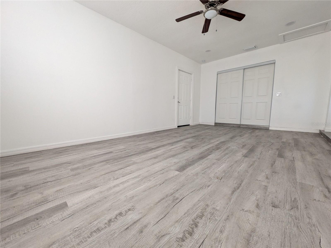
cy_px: 124
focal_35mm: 14
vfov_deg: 85.7
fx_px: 134
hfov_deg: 102.1
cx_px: 166
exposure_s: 1/120
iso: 131
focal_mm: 1.83
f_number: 2.2
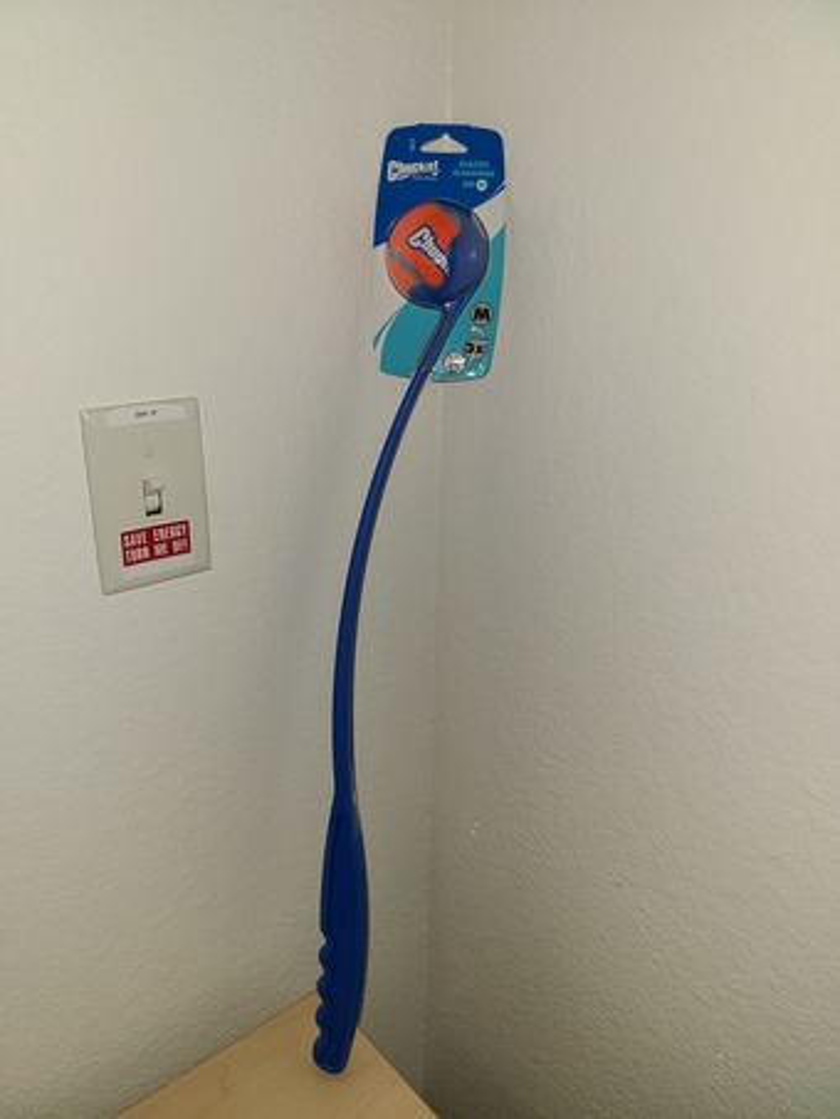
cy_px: 560
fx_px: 841
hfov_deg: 53.1
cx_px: 420
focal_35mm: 26
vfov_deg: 67.3
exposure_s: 1/120
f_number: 1.8
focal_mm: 5.4
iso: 80
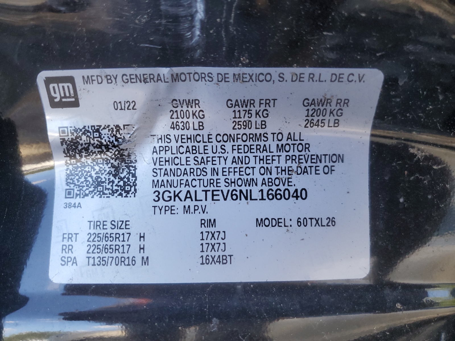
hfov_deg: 67.3
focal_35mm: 26
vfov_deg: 53.1
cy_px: 170
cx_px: 228
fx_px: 342
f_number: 1.5
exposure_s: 1/120
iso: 60
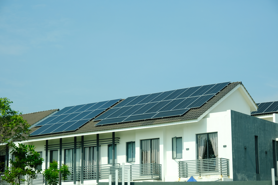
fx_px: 641
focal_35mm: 83
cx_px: 139
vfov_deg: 16.5
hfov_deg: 24.5
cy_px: 92
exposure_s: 1/180
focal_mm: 55
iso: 160
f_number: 8
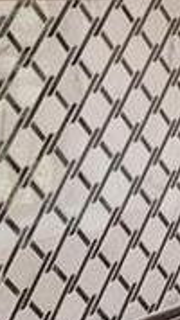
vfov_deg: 12.6
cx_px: 959
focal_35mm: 169
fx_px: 1435
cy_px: 38
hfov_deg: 5.3
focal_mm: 9
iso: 400
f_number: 8
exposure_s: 1/13
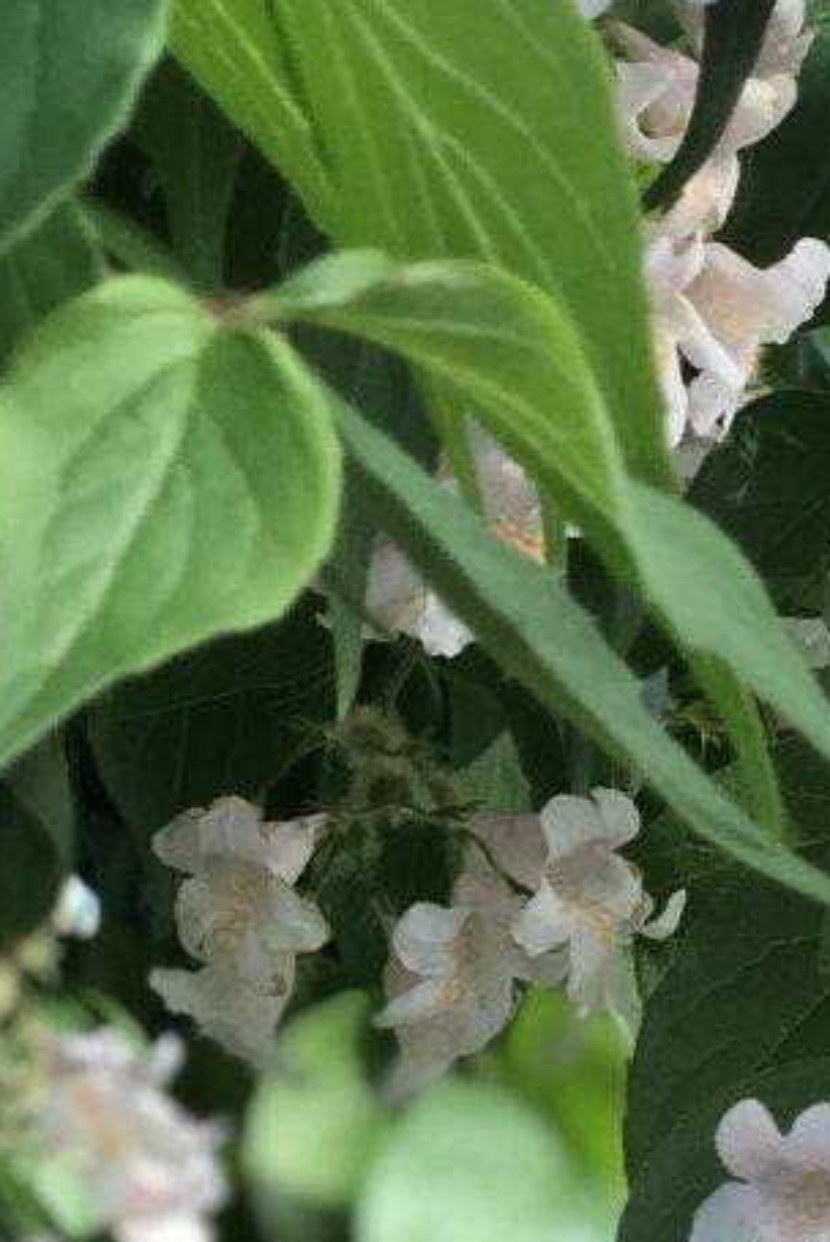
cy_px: 1960
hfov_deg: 7.2
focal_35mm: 190
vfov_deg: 10.4
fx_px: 6560
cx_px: 1043
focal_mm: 6
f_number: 2.4
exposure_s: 1/60
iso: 16
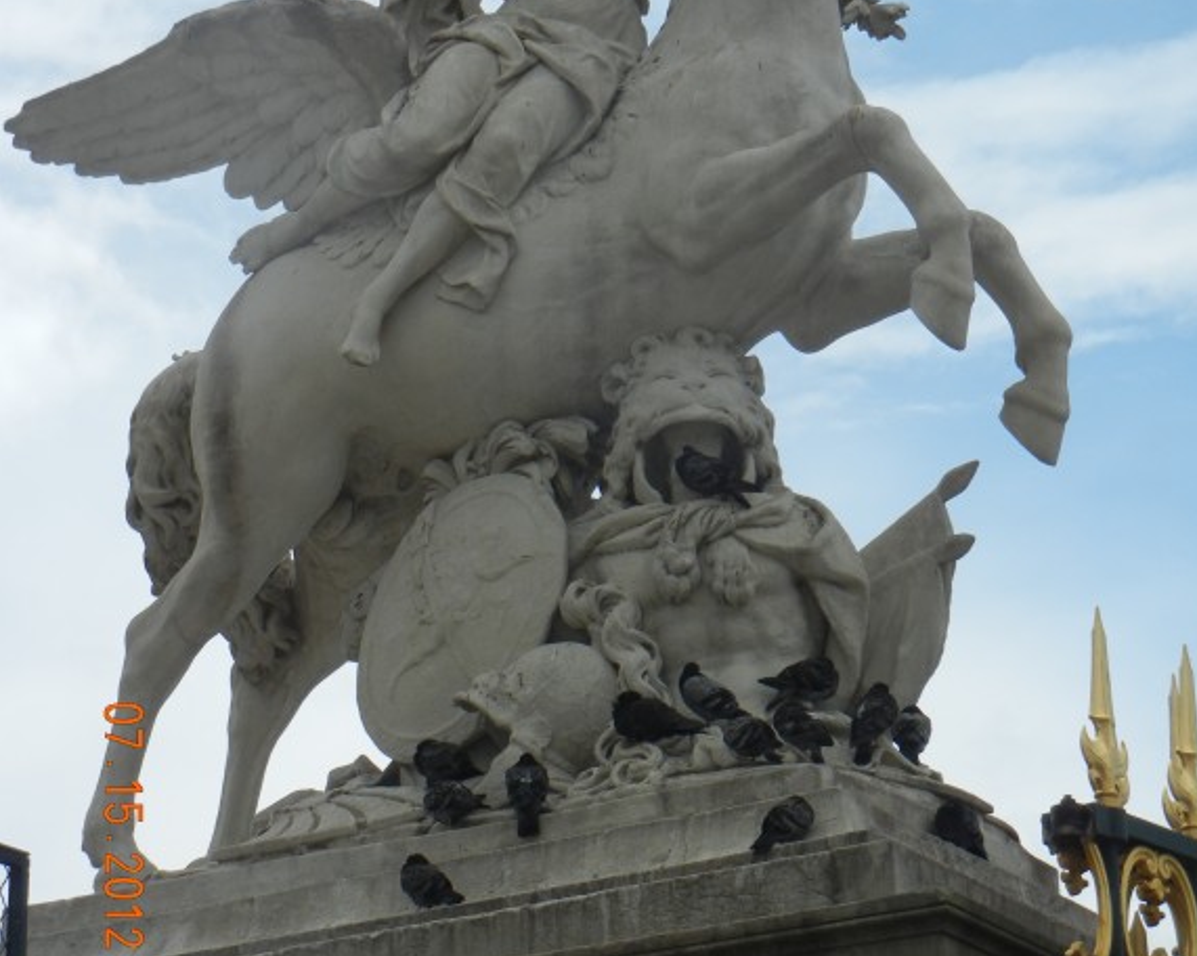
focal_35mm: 134
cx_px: 602
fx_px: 4744
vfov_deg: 11.5
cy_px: 392
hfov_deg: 14.4
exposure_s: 1/326
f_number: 9
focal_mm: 18.3
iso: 160
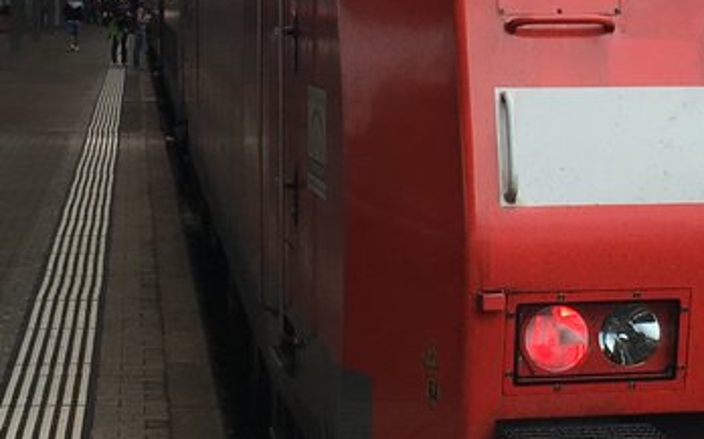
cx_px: 566
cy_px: 59
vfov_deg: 12.3
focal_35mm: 106
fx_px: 2032
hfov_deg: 19.4
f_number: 2.2
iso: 25
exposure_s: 1/884
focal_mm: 4.15
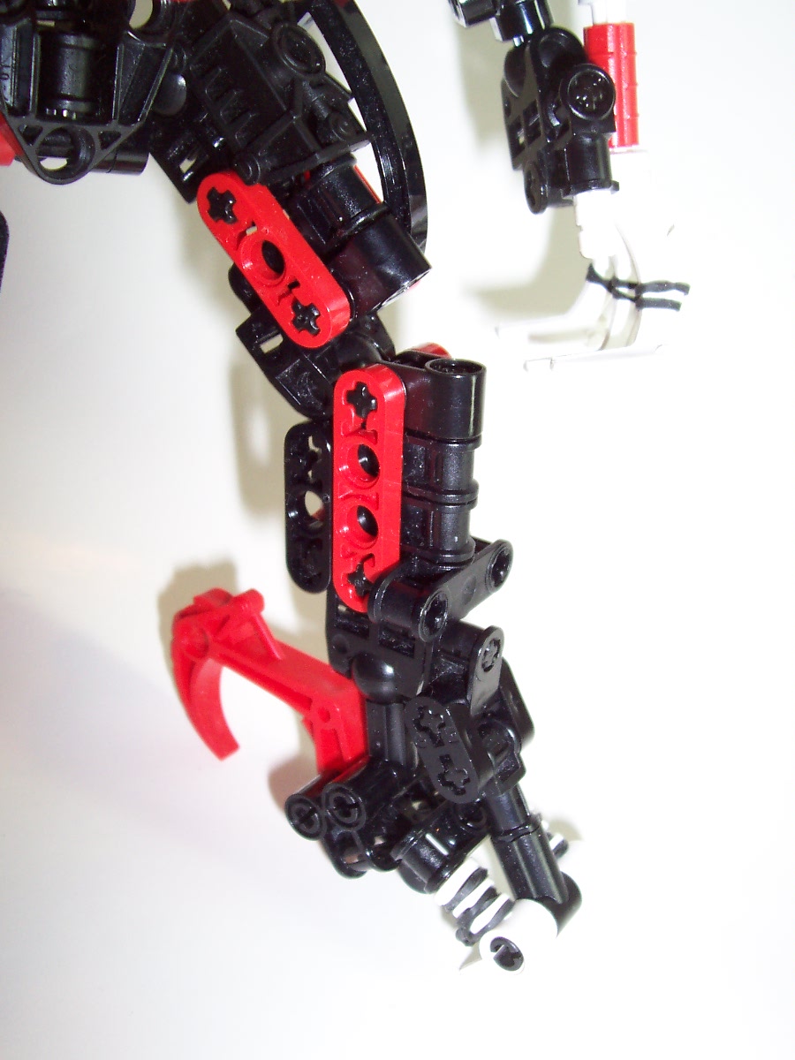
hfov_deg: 38.7
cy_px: 530
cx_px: 398
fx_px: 1133
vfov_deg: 50.1
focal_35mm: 37
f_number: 2.8
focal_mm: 5.6
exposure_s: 1/60
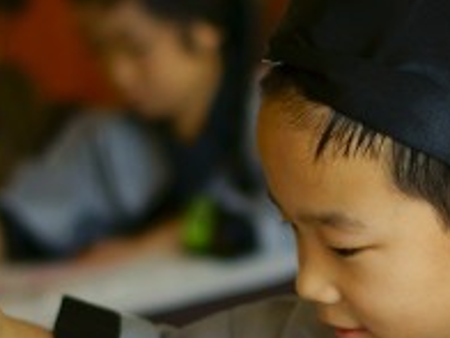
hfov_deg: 8.4
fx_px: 3055
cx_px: 372
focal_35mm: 235
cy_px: 306
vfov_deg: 6.3
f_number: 2
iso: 200
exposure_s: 1/320
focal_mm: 50
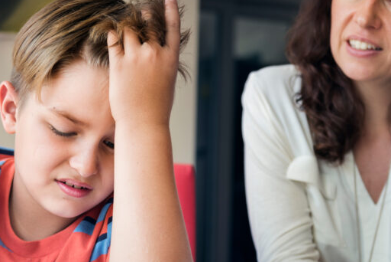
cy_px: 196
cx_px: 185
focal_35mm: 80
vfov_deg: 17.0
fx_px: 869
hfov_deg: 25.3
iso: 200
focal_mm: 40
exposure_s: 1/125
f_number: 2.8
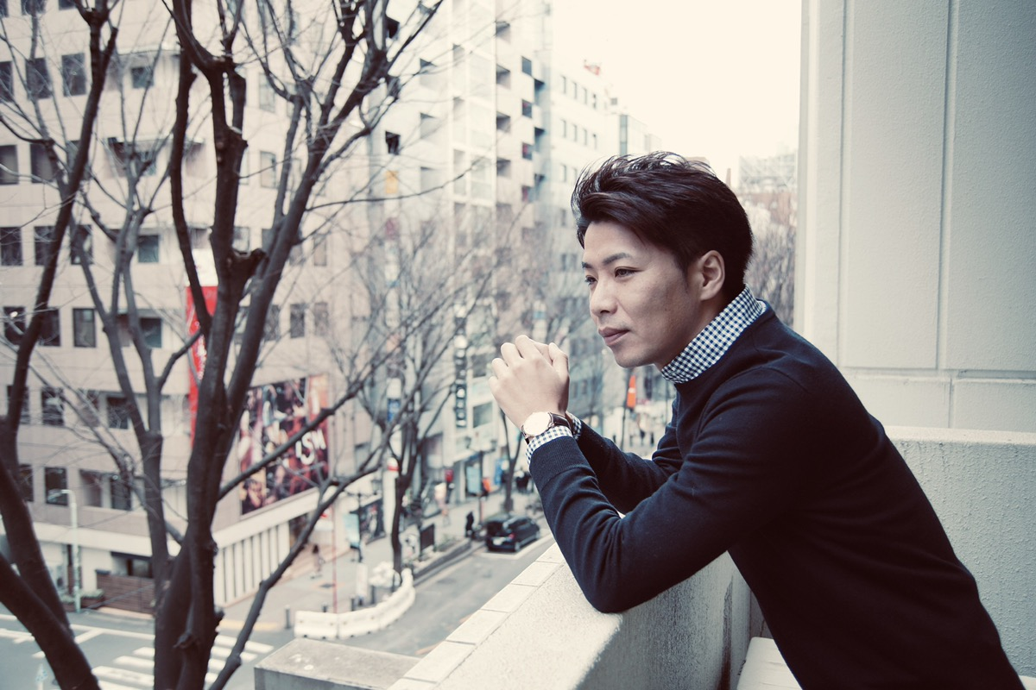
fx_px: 863
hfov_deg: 61.9
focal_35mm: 30
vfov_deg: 43.6
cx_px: 518
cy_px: 345
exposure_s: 1/100
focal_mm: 20
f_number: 2.8
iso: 100
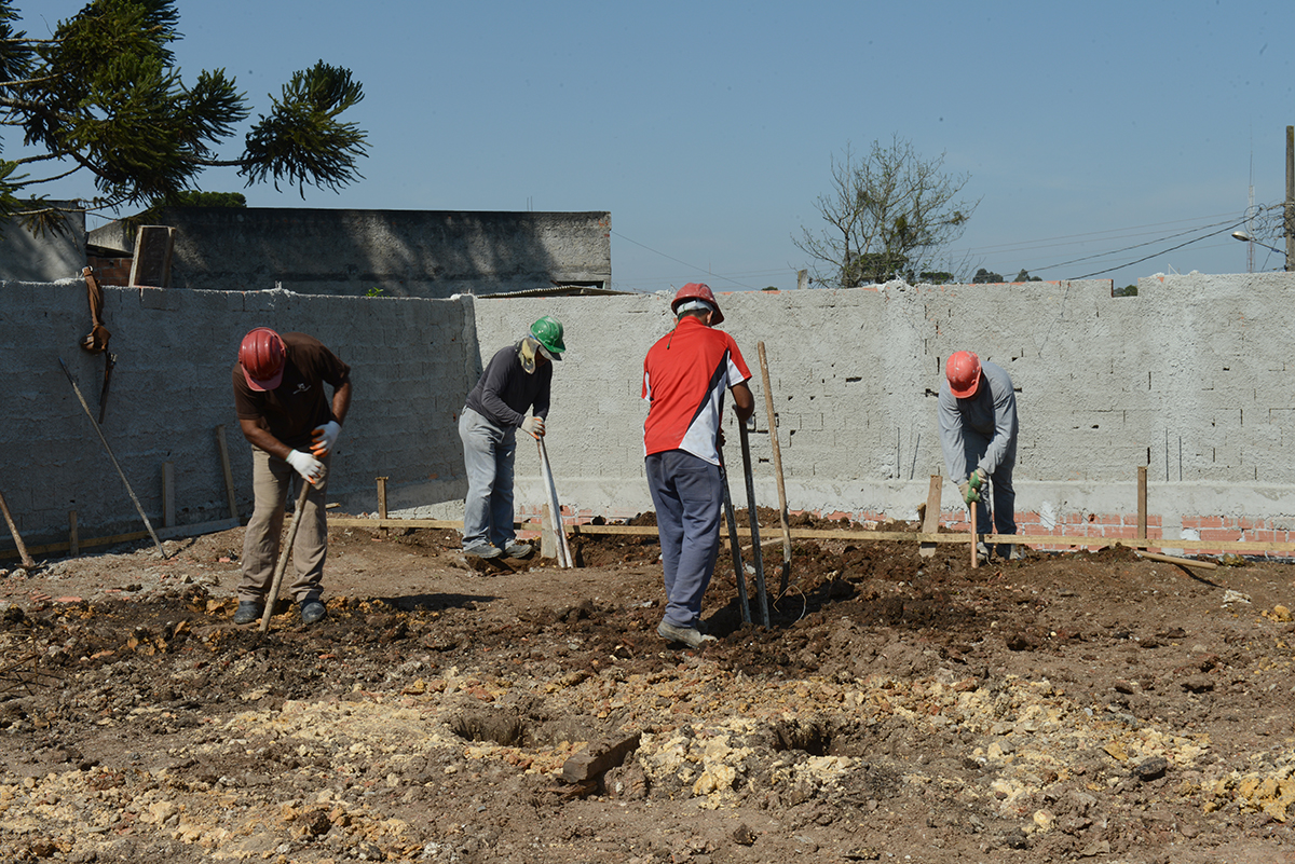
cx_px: 648
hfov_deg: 36.2
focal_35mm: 55
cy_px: 432
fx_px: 1979
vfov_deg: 24.6
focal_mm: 55
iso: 100
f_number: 18
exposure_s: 1/60
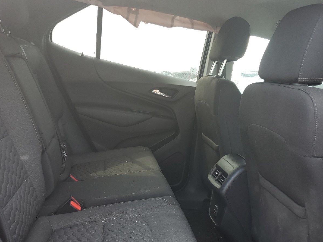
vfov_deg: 40.5
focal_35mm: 35
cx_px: 168
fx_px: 326
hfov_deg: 52.6
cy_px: 145
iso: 50
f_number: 1.5
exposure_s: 1/182
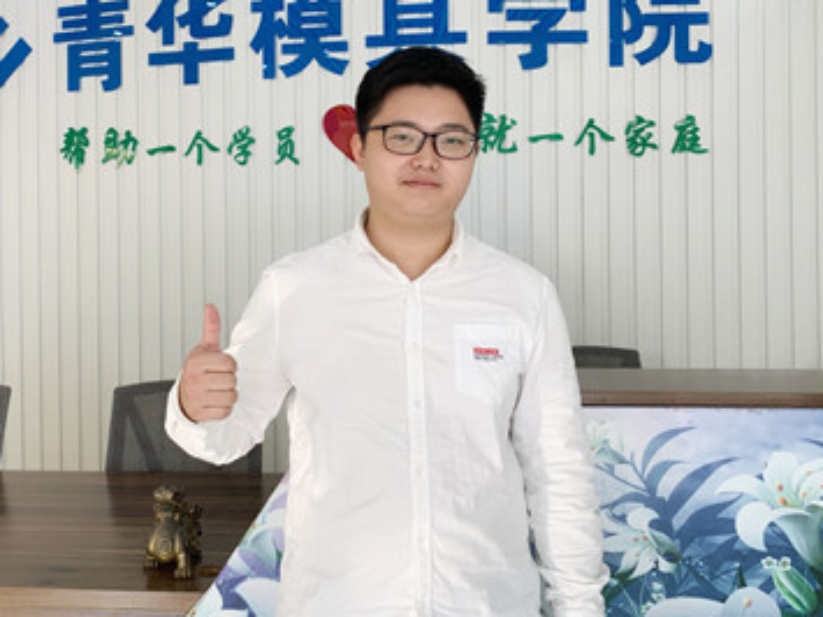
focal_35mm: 33
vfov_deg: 42.7
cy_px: 249
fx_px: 784
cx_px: 304
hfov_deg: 54.7
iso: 50
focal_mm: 4.25
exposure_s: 1/100
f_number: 1.8
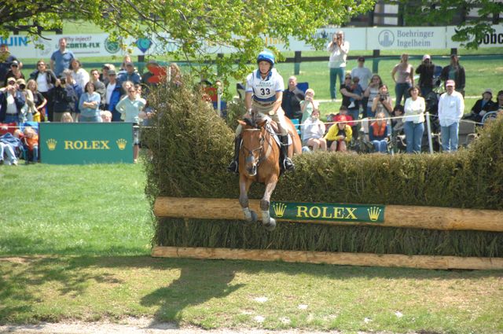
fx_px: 4186
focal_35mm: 300
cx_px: 252
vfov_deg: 4.6
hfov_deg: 6.9
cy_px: 167
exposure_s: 1/500
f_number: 5.6
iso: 500
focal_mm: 200
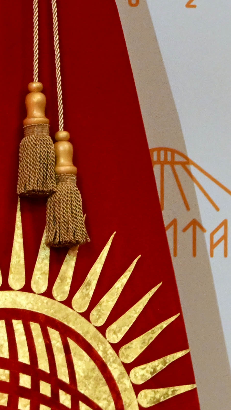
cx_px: 813
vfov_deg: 2.0
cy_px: 587
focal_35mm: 1054
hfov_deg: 1.1
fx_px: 11474
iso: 3200
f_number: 4
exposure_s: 1/320
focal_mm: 200
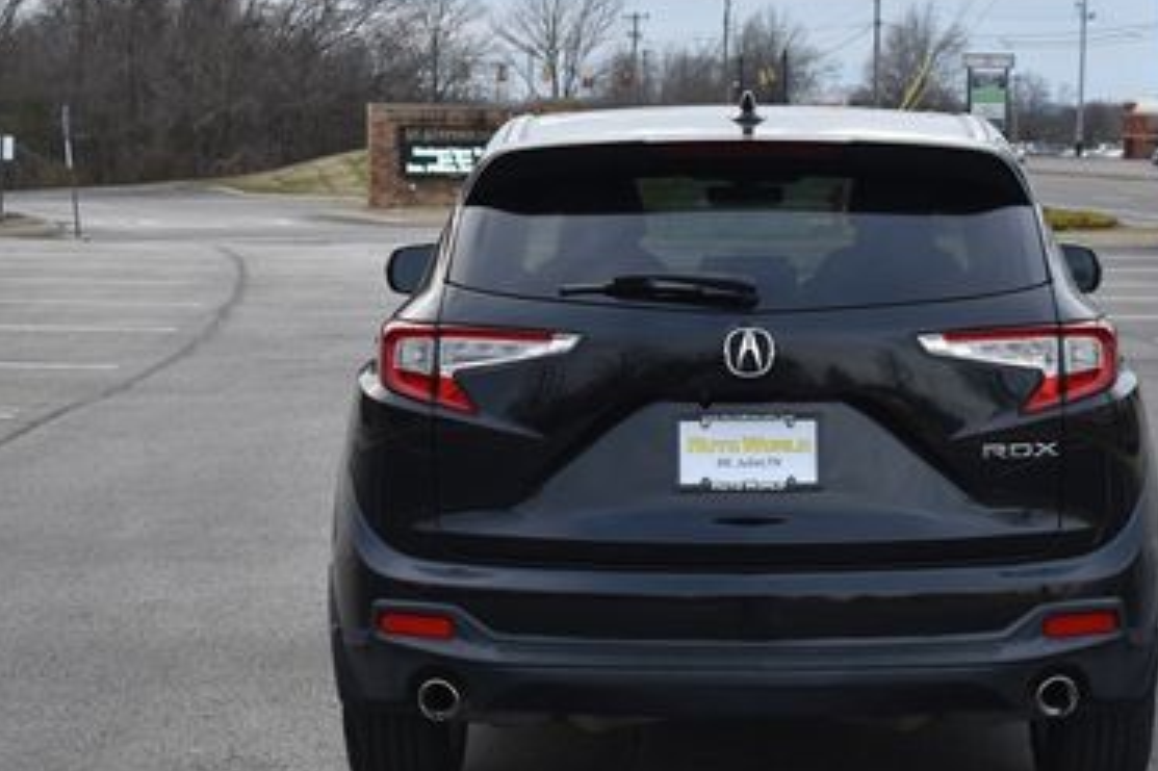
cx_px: 743
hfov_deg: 23.1
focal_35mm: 88
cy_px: 320
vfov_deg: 15.5
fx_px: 2829
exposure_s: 1/250
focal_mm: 34
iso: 360
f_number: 5.6
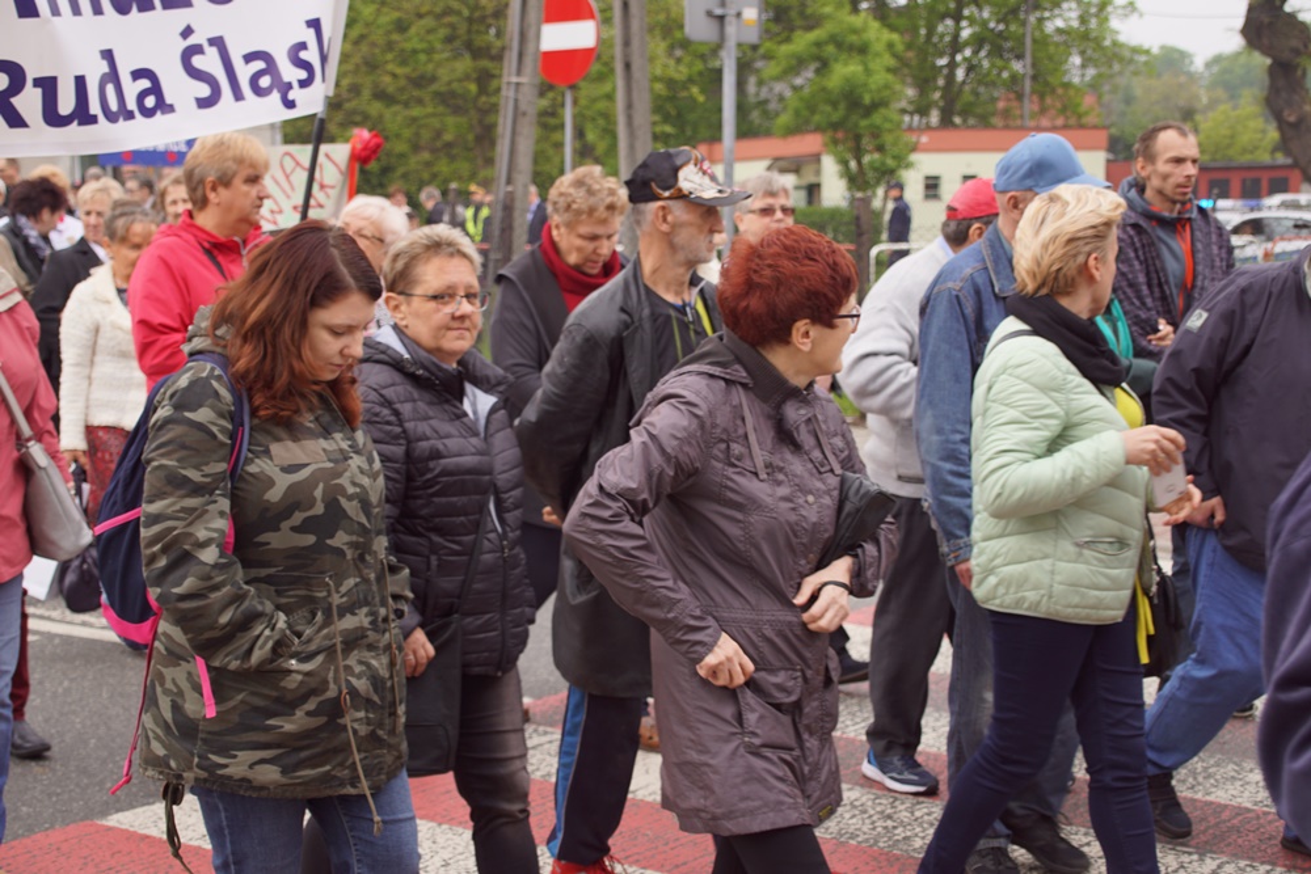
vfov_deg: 22.6
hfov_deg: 33.4
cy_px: 437
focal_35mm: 60
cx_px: 656
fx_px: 2185
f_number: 5
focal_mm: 40
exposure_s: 1/200
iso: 100
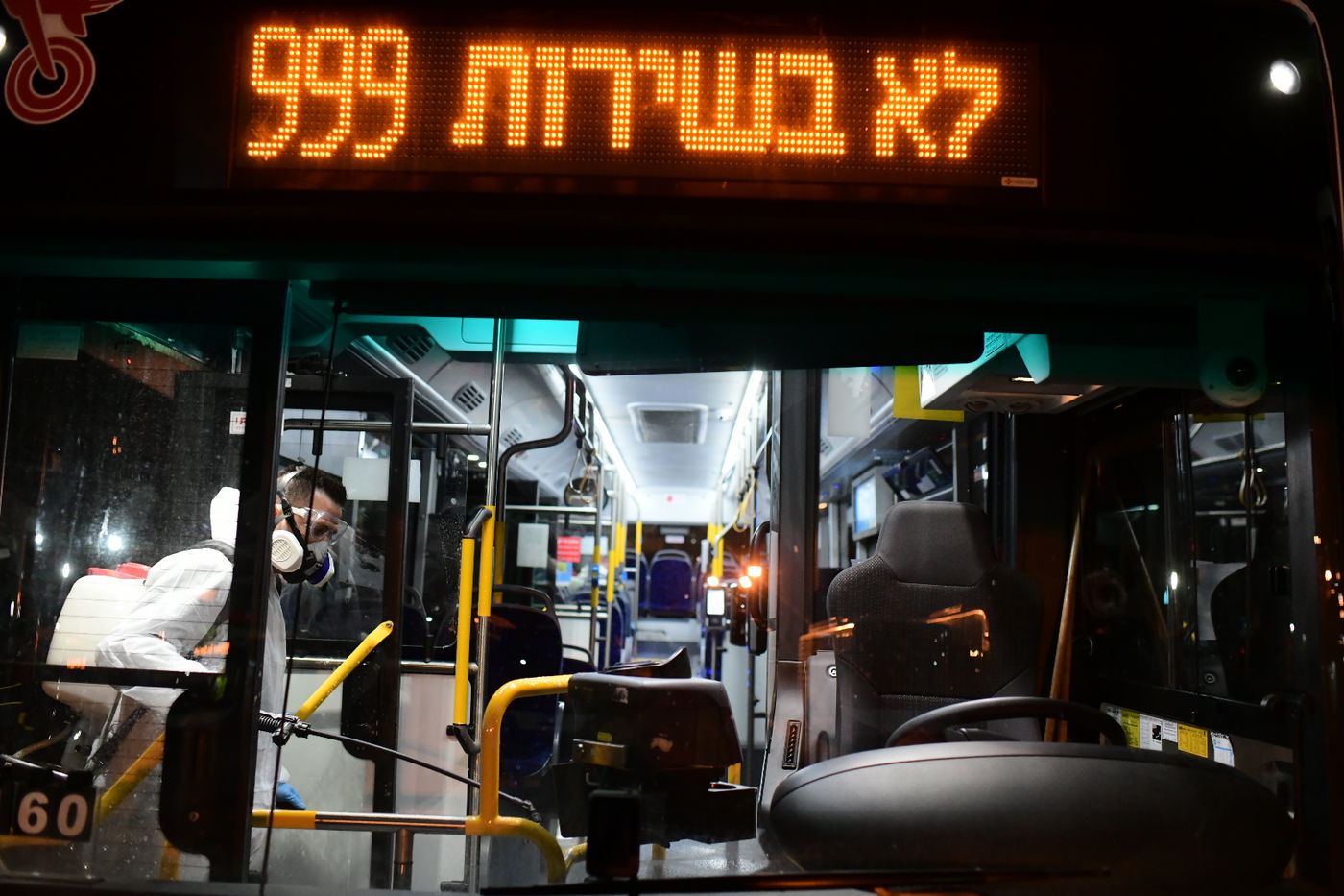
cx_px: 672
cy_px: 448
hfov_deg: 54.4
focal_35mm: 35
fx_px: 1306
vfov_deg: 37.8
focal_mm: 35
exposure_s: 1/250
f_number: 2.8
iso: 6400
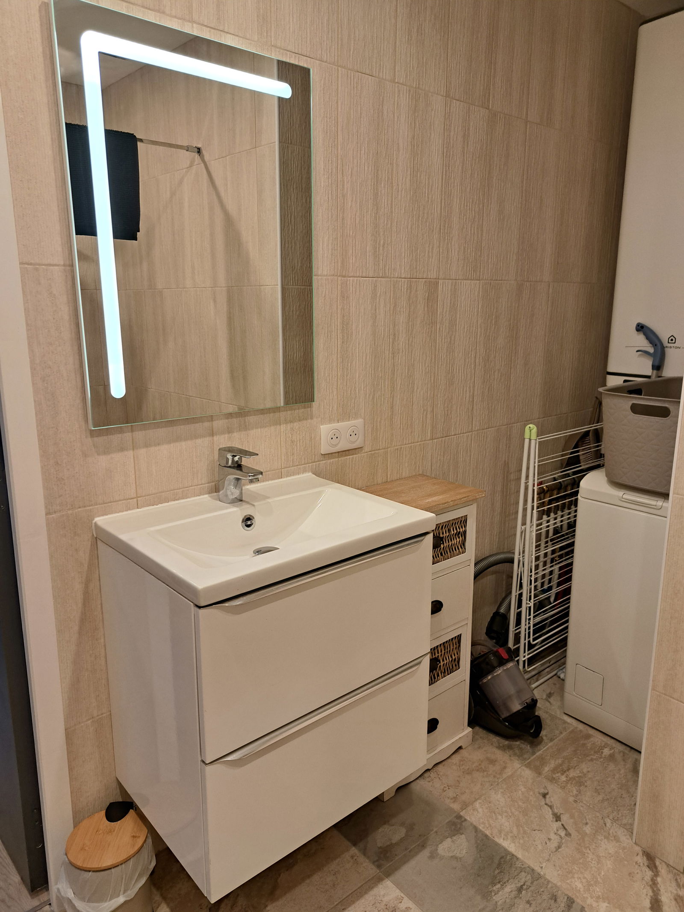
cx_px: 342
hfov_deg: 56.8
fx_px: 632
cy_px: 456
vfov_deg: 71.6
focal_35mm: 24
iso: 160
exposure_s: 1/50
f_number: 1.8
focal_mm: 5.23
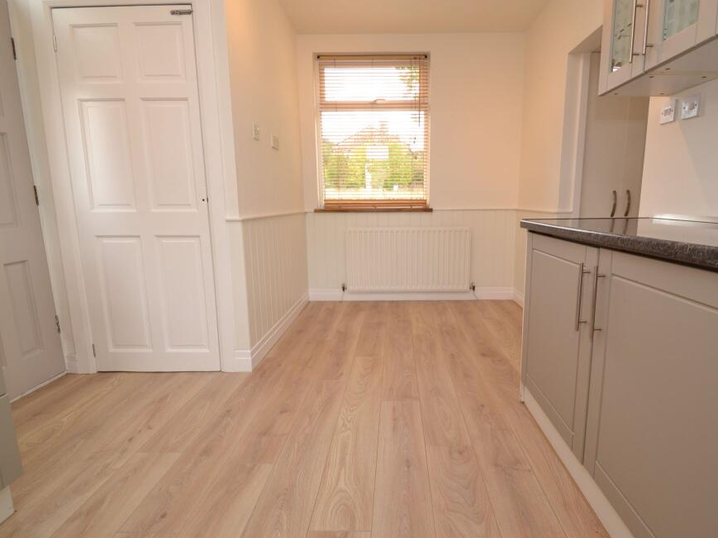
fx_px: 353
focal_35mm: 17
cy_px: 258
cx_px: 397
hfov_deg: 90.7
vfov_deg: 74.7
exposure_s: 1/80
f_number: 4.5
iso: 400
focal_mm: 10
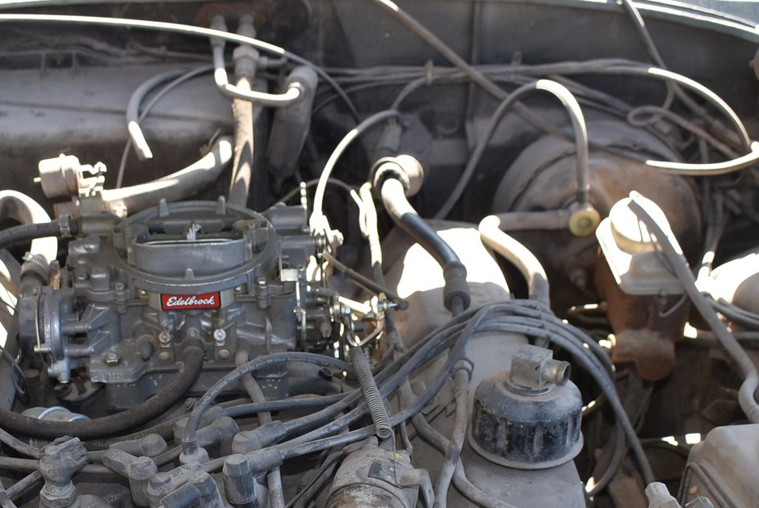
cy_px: 453
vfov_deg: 20.6
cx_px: 245
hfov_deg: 30.7
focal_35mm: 65
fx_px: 1372
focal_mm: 24
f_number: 5
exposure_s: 1/200
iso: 320
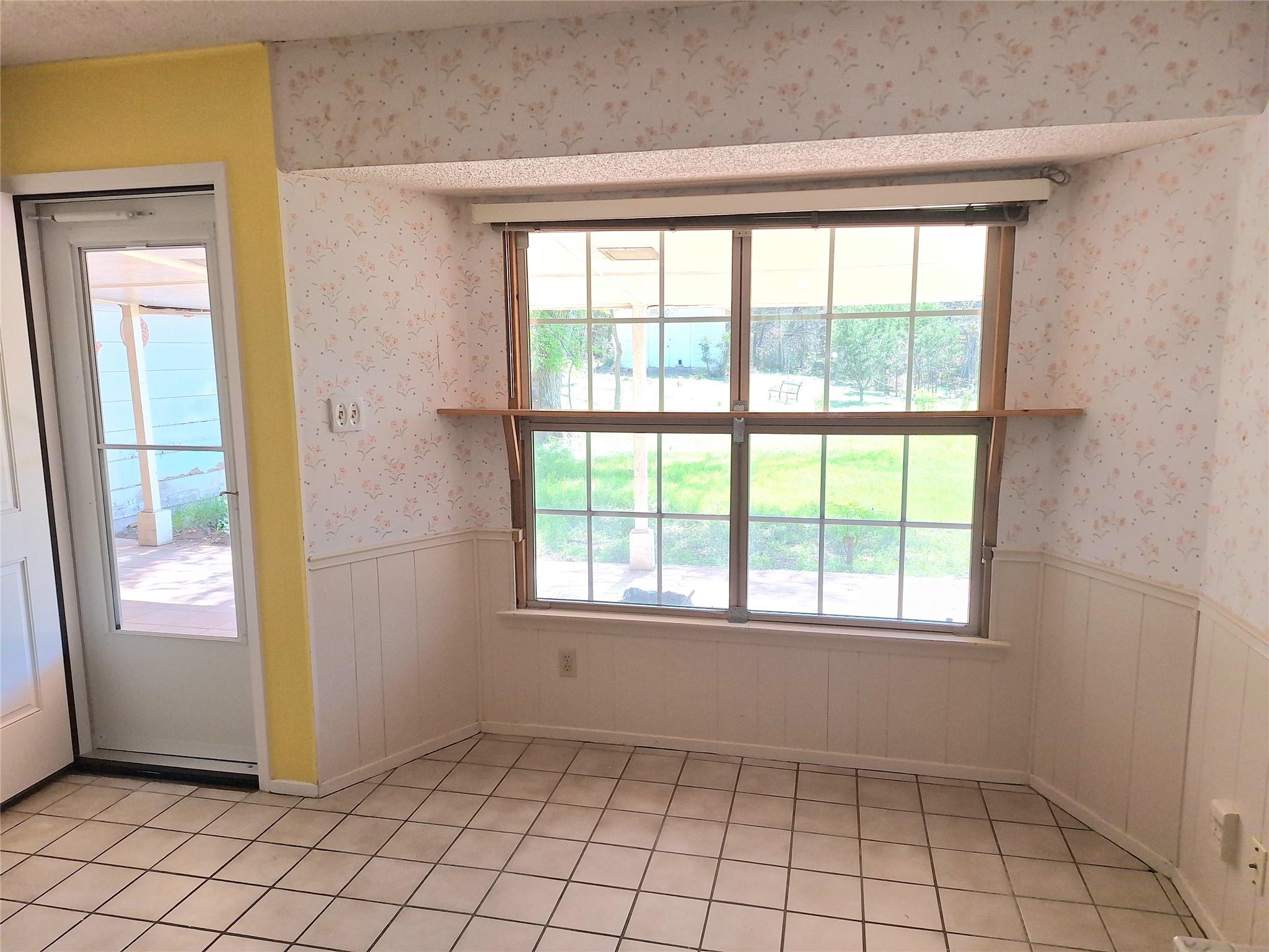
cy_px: 476
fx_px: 843
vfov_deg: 58.9
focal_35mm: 23
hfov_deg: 73.9
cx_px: 634
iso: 40
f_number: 1.8
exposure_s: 1/303
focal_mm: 5.54
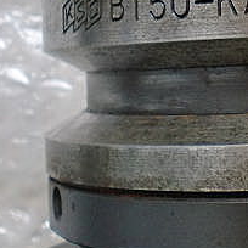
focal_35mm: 97
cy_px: 2
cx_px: 284
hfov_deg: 17.2
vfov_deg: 17.5
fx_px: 786
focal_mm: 6.3
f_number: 3.1
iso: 100
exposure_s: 1/60
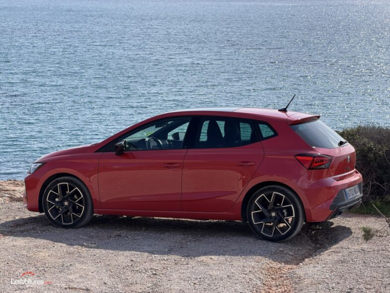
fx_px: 1127
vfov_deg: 14.8
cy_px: 146
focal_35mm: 100
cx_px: 195
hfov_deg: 19.6
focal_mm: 16.89
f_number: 2.8
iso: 25
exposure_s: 1/631
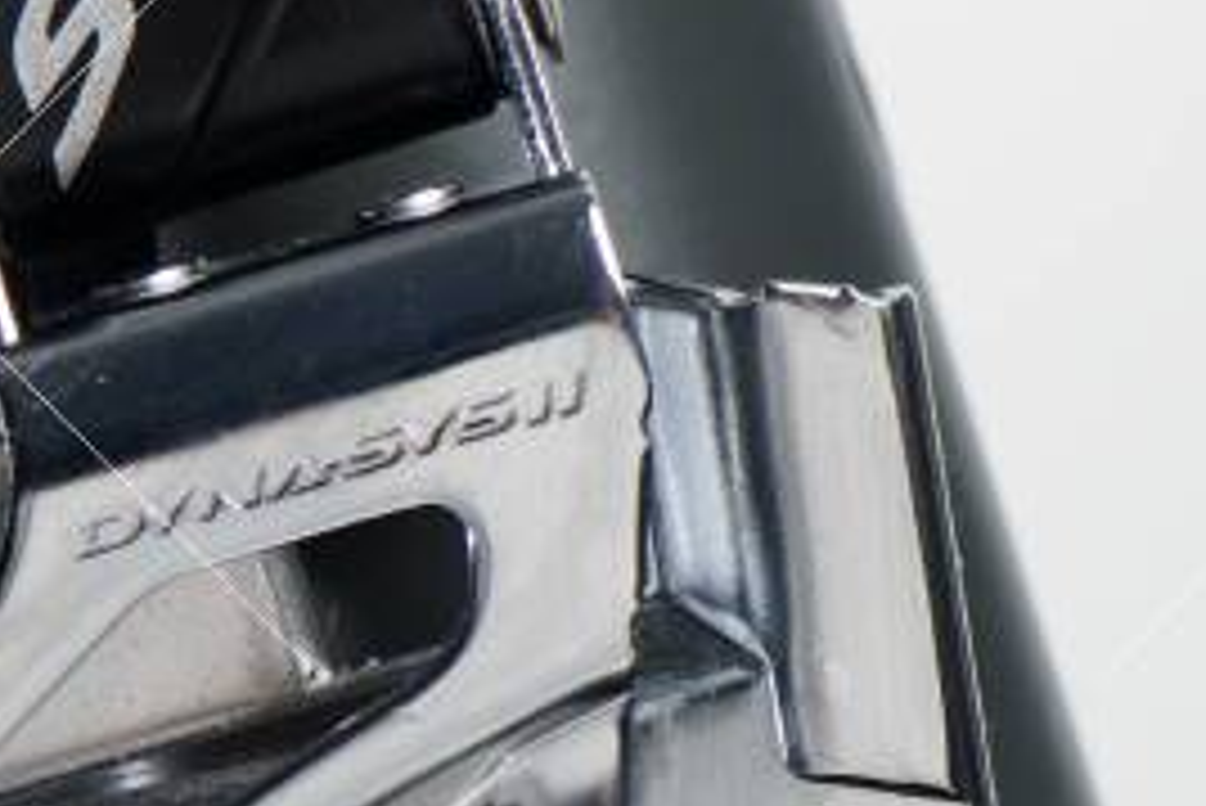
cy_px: 894
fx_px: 17093
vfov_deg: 2.7
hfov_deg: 4.0
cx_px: -104
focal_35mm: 510
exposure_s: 1/200
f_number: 10
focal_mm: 105
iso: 100
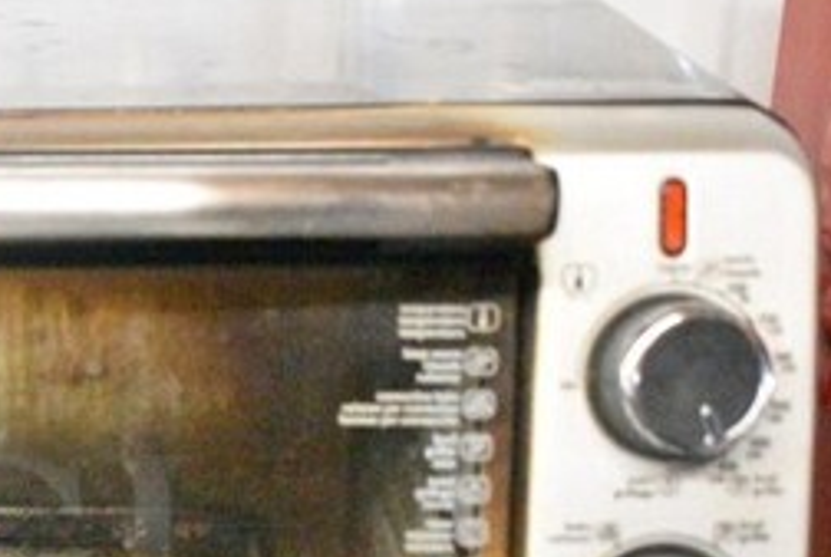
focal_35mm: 87
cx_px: -43
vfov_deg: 15.5
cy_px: 537
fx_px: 2012
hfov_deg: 22.3
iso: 25600
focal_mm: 24
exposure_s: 1/200
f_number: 4.5
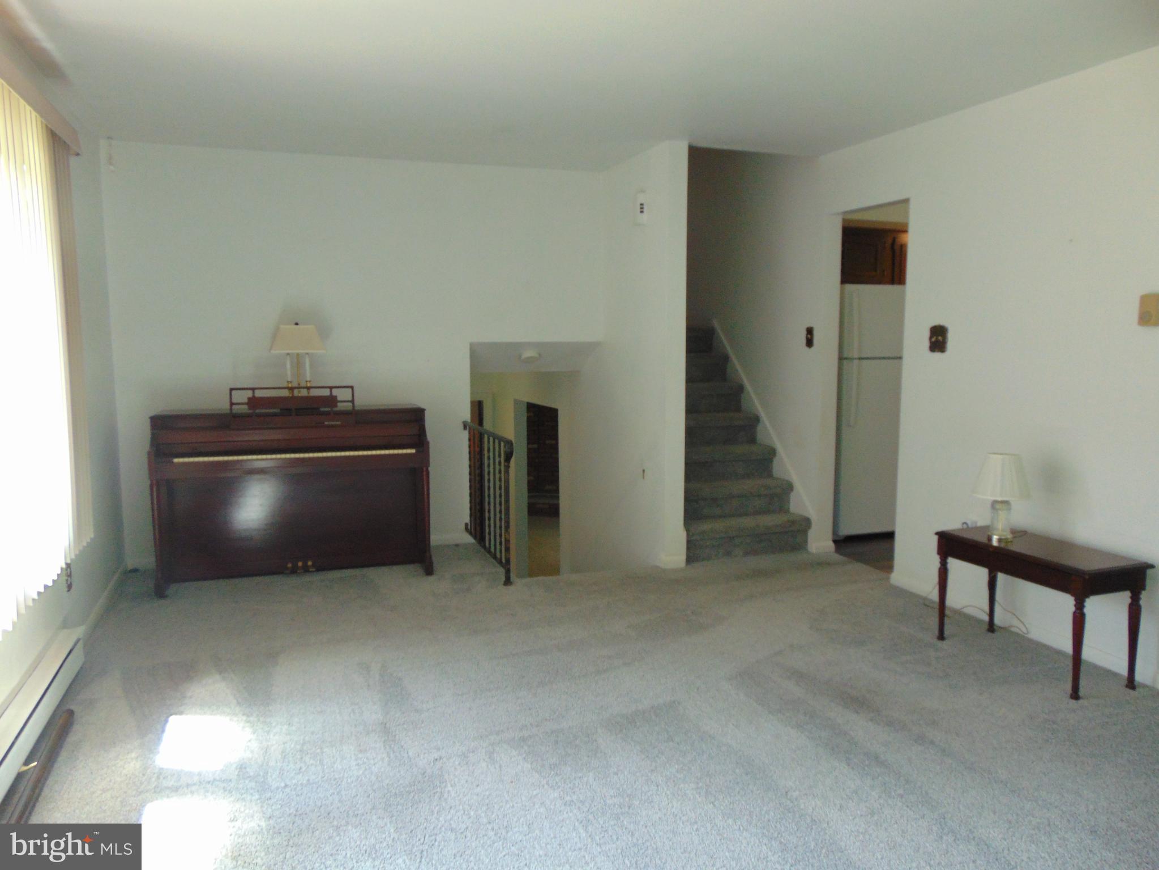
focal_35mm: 25
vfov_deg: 54.9
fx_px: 837
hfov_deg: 69.4
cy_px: 435
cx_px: 580
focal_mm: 4.5
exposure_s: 1/30
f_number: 3
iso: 160
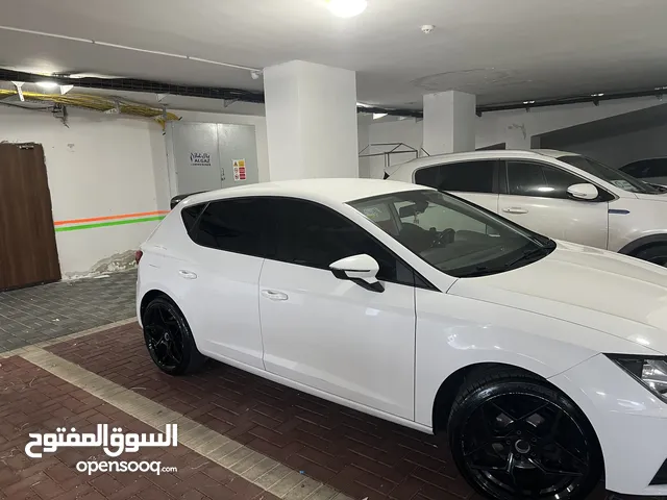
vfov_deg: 53.1
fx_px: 501
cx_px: 334
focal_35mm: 26
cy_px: 250
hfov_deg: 67.3
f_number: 1.5
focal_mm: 5.7
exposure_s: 1/50
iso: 250
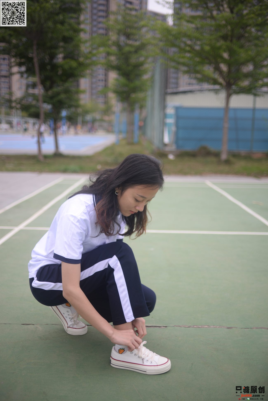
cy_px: 200
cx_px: 134
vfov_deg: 54.4
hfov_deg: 37.9
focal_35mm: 35
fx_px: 390
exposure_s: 1/400
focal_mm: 35
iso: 125
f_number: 2
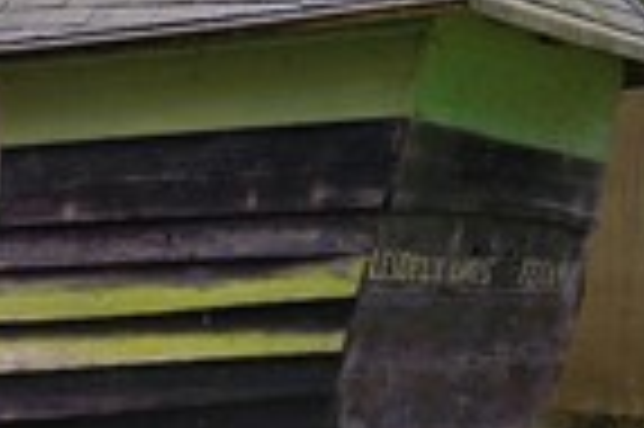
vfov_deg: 12.9
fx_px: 1894
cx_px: -117
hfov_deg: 18.4
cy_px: 288
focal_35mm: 106
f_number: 10
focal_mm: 36
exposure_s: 1/80
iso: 800
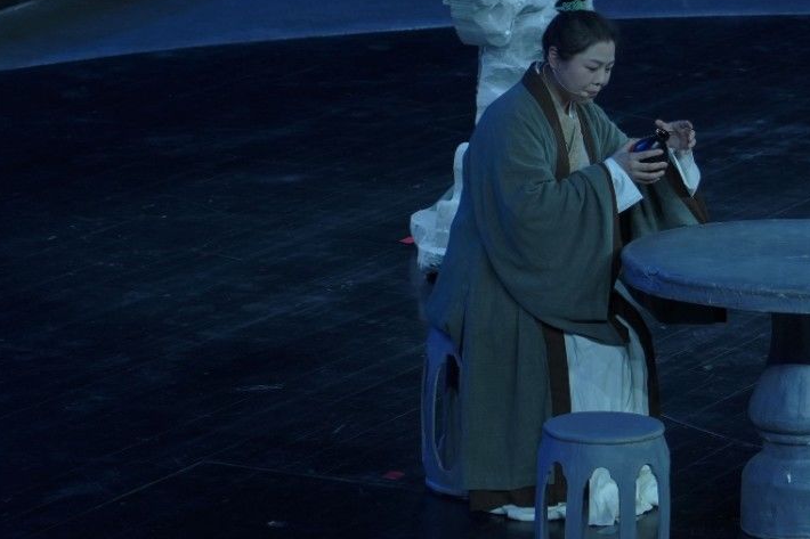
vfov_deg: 6.6
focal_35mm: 207
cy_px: 122
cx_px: 756
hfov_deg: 9.9
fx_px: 4656
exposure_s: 1/800
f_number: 4
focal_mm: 105
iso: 1250
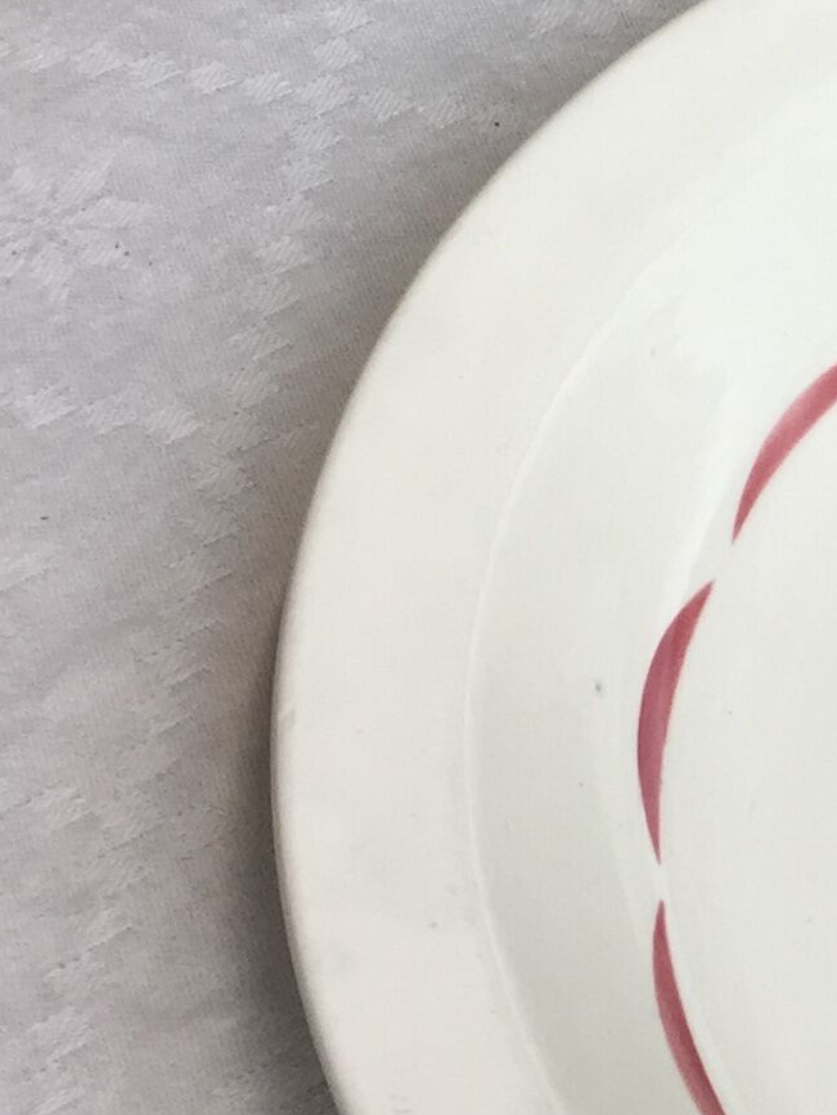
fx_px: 3514
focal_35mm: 109
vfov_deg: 17.8
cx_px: 1369
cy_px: 119
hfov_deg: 12.7
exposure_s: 1/50
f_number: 2.2
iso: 32
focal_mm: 4.15
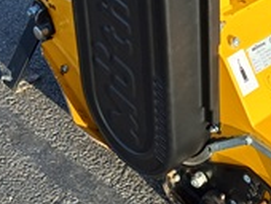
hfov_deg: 20.3
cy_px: -14
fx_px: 737
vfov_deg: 15.4
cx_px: 255
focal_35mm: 94
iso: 50
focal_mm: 4.65
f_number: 1.8
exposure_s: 1/447
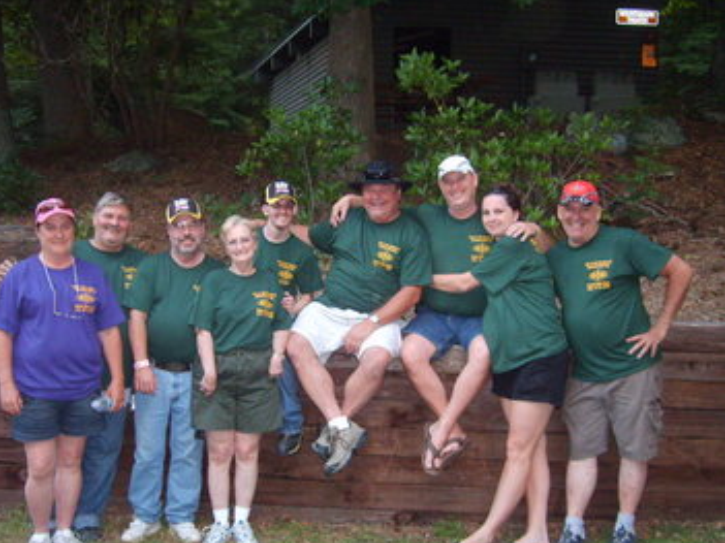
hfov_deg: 47.8
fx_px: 817
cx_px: 325
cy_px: 296
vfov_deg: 36.8
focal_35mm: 39
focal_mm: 5.8
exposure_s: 1/45
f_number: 2.8
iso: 253
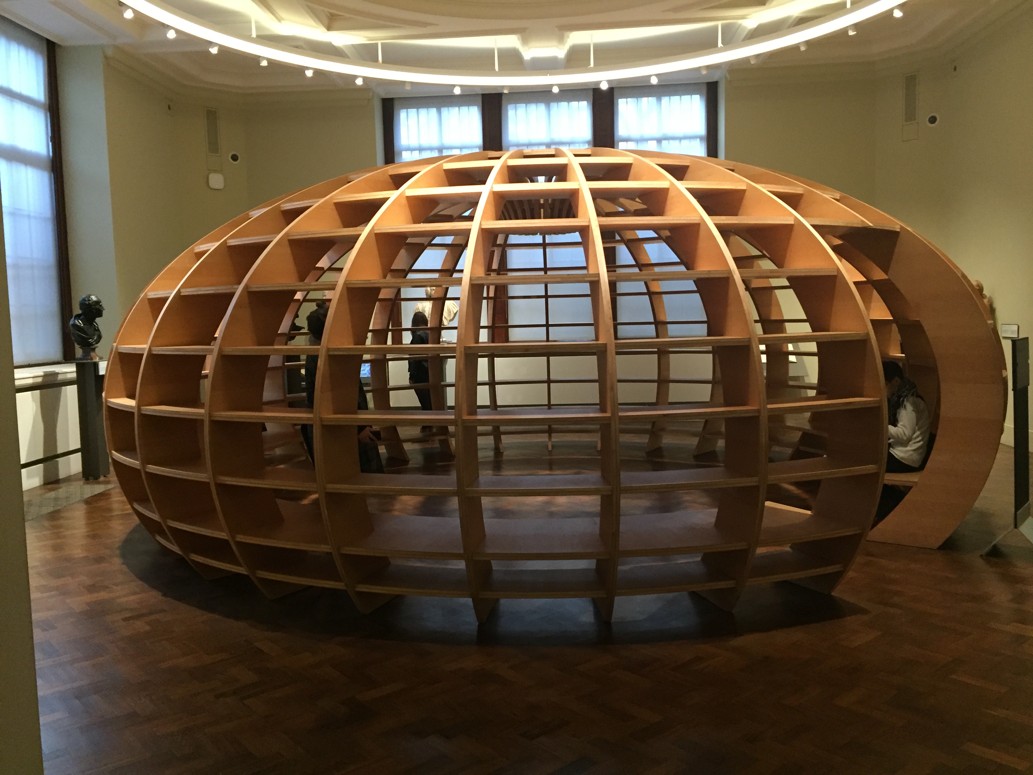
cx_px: 516
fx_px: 865
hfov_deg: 61.7
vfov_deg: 48.2
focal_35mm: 29
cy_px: 388
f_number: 2.2
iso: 250
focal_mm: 4.15
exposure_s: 1/33
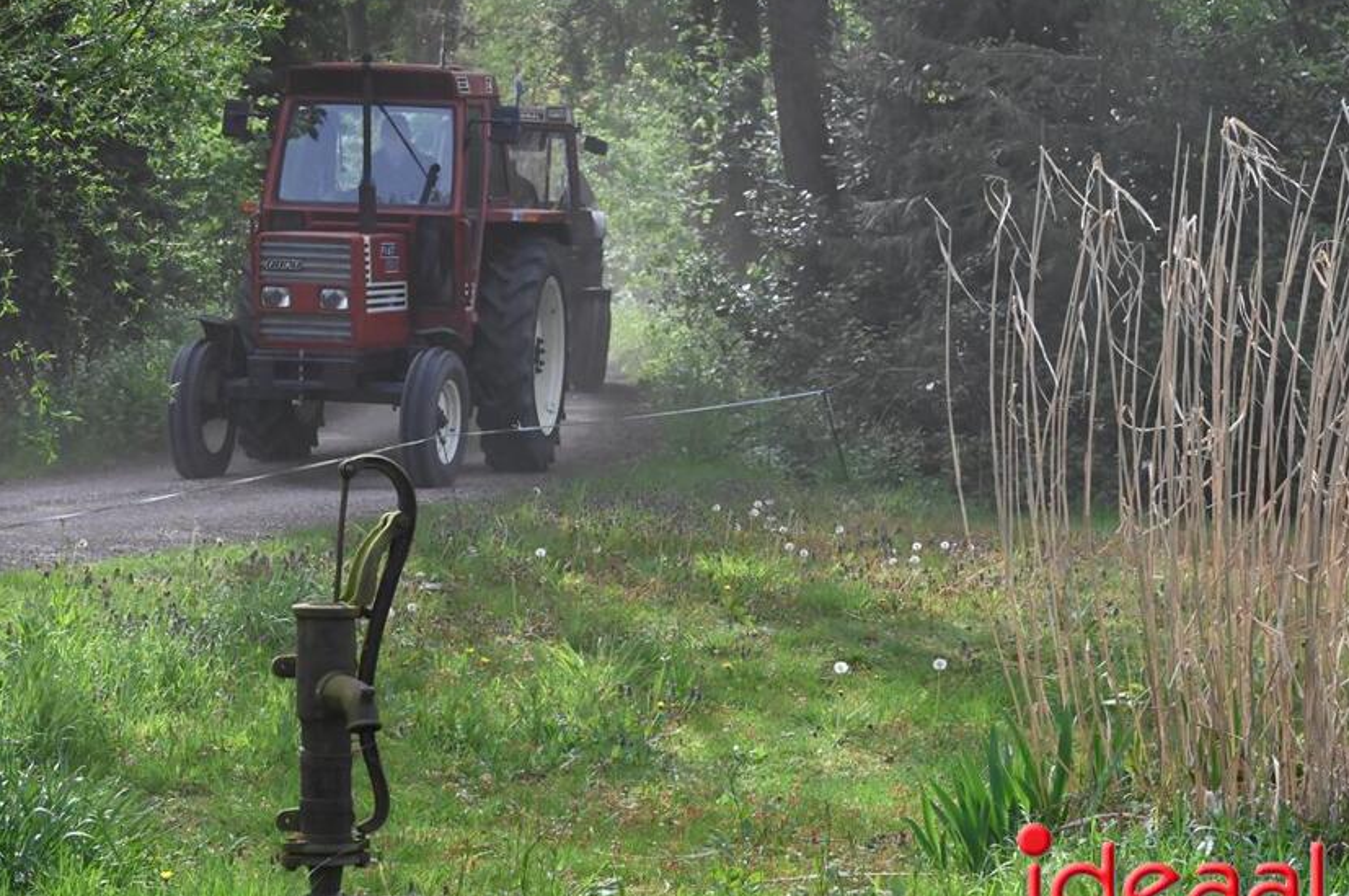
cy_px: 468
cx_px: 599
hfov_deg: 17.1
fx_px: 4490
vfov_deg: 11.4
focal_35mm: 120
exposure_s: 1/3200
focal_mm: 100
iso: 10000
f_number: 14
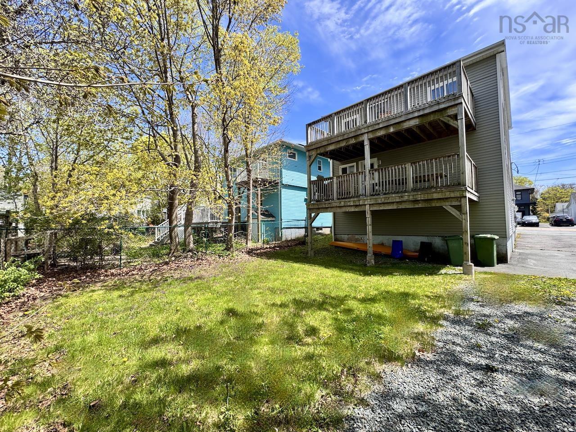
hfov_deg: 102.1
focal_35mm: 14
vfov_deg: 85.7
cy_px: 216
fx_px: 233
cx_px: 288
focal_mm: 2.22
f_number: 2.2
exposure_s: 1/675
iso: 40
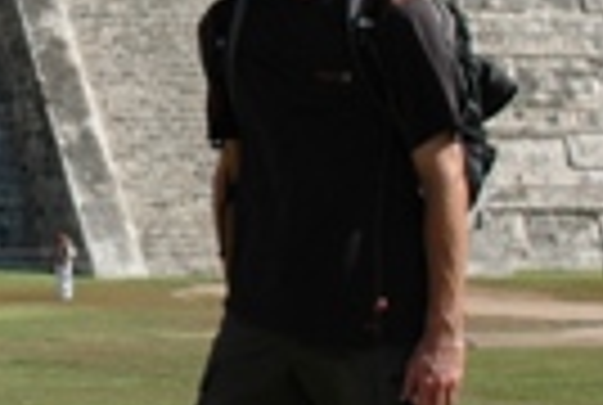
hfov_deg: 12.9
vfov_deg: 8.8
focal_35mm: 157
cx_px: -27
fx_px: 2636
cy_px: 63
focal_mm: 22
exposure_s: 1/400
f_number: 10
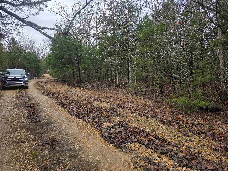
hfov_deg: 73.9
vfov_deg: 58.9
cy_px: 86
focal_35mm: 23
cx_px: 114
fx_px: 151
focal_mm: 6.3
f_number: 1.7
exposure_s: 1/359
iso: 40
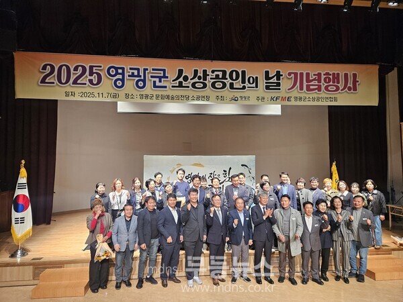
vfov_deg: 58.9
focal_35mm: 23
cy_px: 151
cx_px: 202
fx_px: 268
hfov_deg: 73.9
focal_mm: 5.4
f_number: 1.8
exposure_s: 1/120
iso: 320
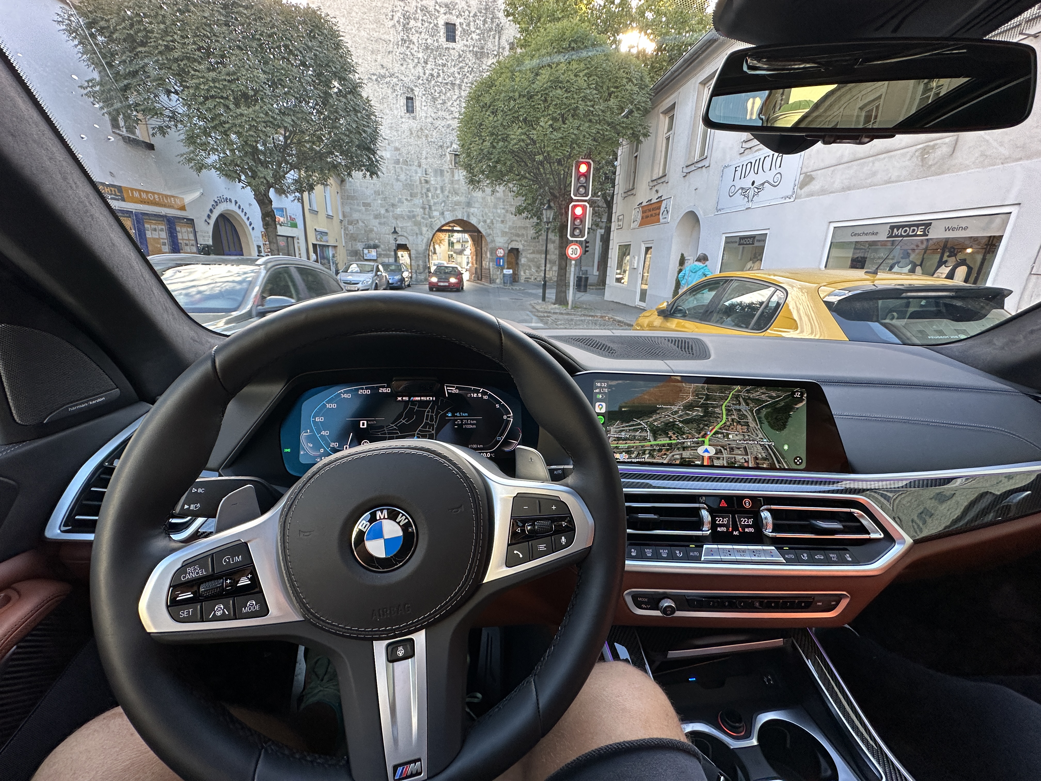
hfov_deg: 102.1
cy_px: 390
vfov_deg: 85.7
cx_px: 520
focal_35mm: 14
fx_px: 421
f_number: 2.2
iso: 100
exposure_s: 1/99
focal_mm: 2.22
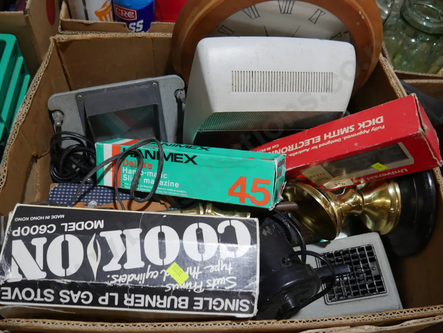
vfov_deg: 44.2
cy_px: 166
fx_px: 410
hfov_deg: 56.8
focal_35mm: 32
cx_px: 222
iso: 200
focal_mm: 16
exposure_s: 1/80
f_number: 3.6
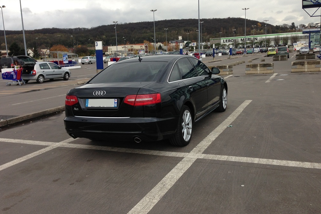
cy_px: 107
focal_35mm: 35
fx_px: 312
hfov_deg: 54.4
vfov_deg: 37.8
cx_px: 161
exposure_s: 1/129
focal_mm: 4.13
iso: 50
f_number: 2.4
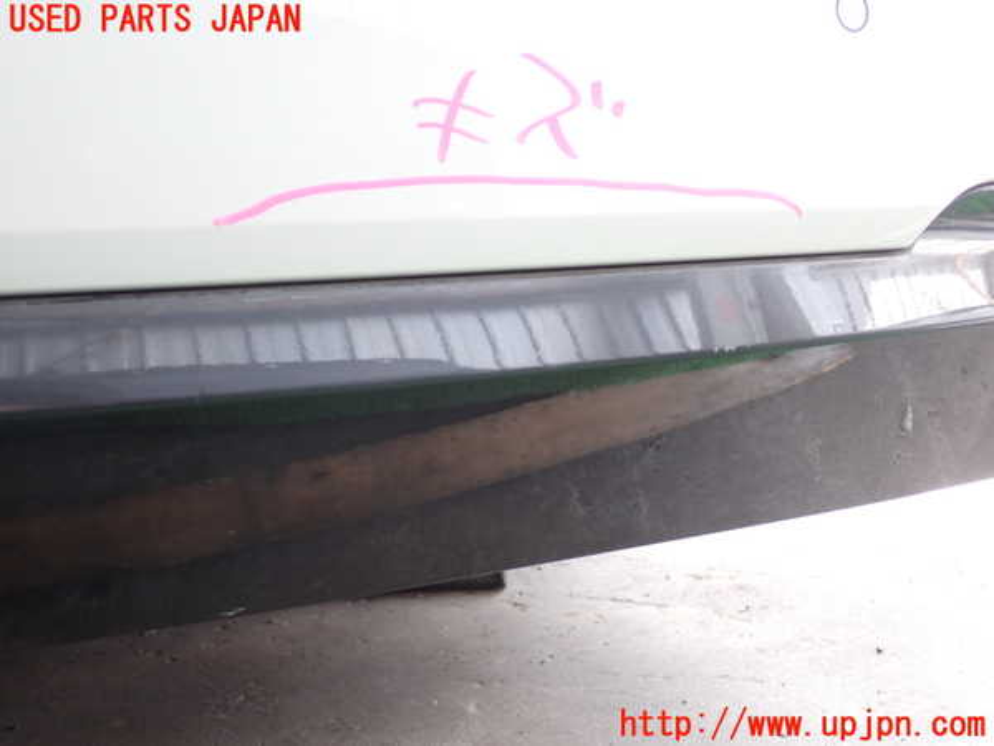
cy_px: 373
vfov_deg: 39.7
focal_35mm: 36
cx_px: 497
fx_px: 1034
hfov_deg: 51.4
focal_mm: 6.37
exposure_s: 1/60
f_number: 2.5
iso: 200
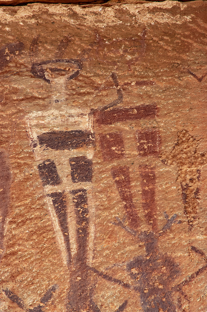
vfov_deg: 6.5
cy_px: 156
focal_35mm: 315
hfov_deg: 4.4
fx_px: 2721
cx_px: 104
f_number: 14
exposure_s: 1/20
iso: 200
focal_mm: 210
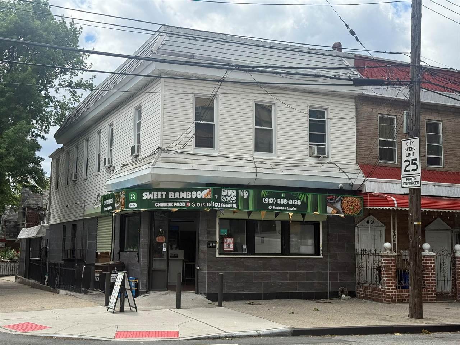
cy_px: 172
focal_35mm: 48
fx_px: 638
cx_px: 230
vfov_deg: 30.3
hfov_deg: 39.7
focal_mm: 6.76
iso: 100
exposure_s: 1/3704
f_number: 1.78
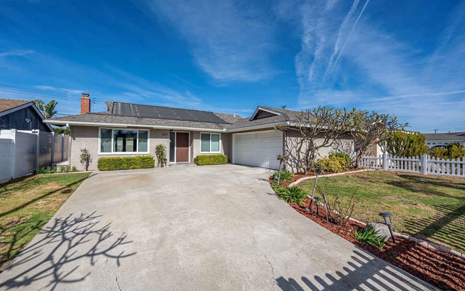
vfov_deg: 74.8
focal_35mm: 15
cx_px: 226
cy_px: 142
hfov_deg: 101.4
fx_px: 190
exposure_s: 1/4000
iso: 250
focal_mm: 14
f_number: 5
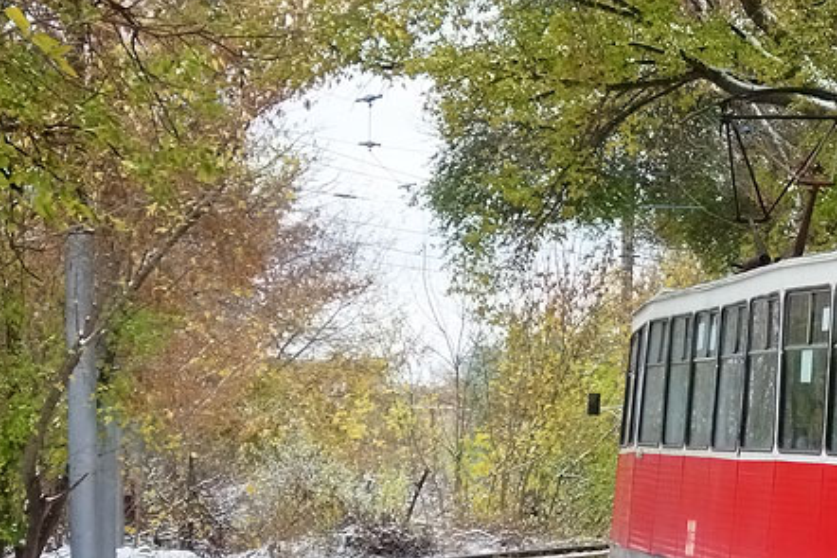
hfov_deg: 14.9
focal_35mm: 133
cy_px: 227
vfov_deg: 10.3
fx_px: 3093
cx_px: 1004
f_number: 3.2
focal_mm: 18.02
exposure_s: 1/500
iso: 200
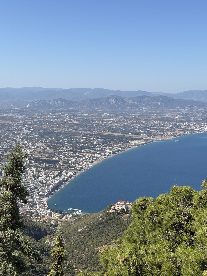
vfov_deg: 36.8
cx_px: 104
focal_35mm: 52
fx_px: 415
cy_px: 138
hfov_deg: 28.0
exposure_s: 1/2857
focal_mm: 5.96
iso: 40
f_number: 1.6
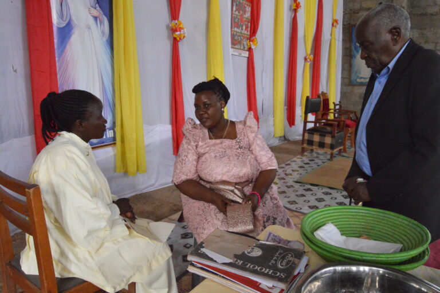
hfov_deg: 67.4
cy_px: 146
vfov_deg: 47.9
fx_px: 330
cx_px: 220
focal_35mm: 27
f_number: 7.1
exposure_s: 1/200
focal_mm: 18
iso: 6400
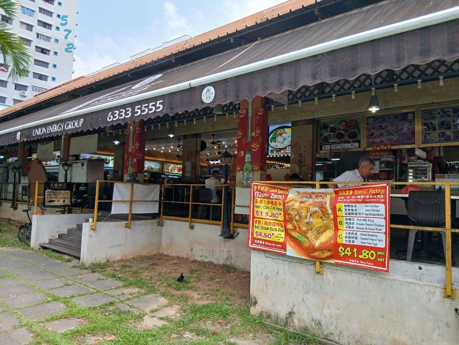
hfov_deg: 67.3
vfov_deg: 53.1
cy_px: 172
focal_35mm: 26
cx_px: 230
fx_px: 345
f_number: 1.8
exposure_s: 1/111
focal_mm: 3.98
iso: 20
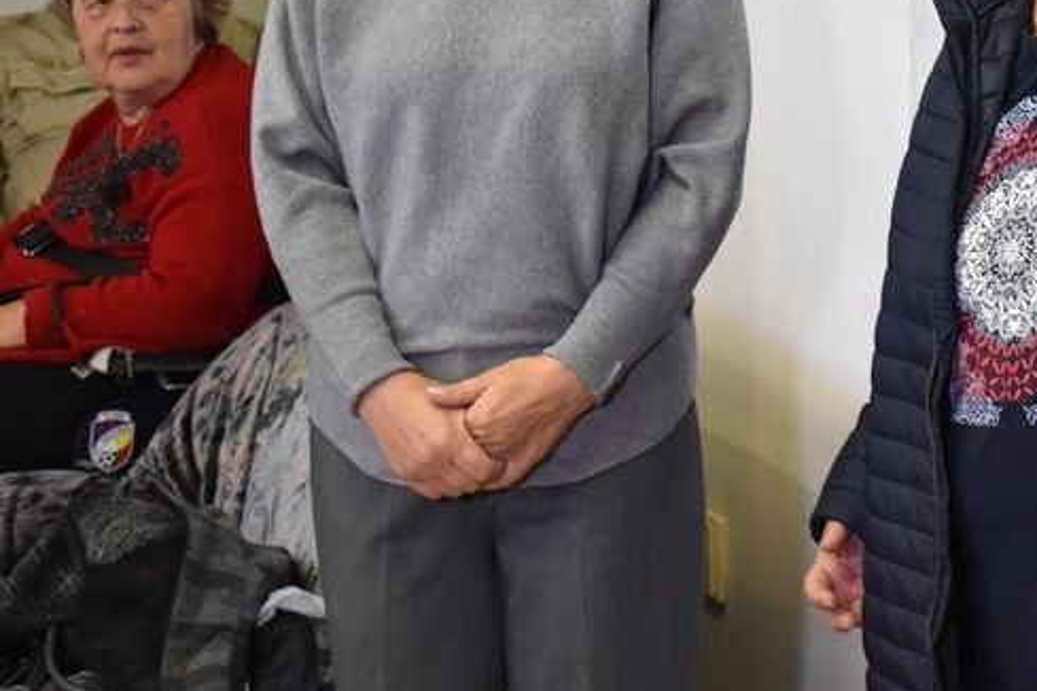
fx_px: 3255
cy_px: 50
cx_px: 746
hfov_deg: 18.0
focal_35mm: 113
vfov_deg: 12.0
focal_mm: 36
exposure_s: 1/60
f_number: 4.8
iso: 1250
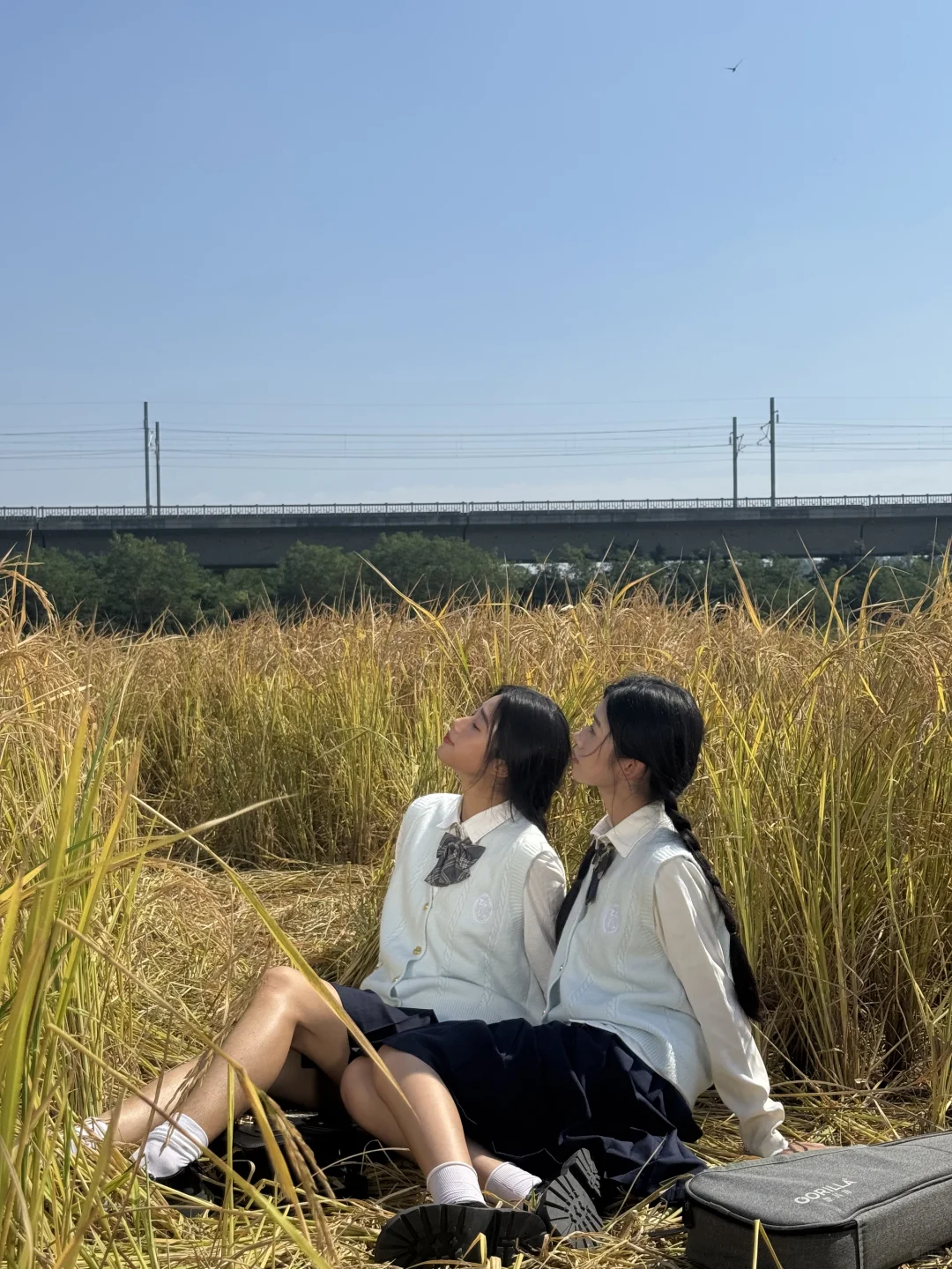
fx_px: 1760
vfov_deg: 39.7
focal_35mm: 48
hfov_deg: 30.3
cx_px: 476
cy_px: 634
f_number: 1.78
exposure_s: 1/7937
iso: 64
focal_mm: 6.76
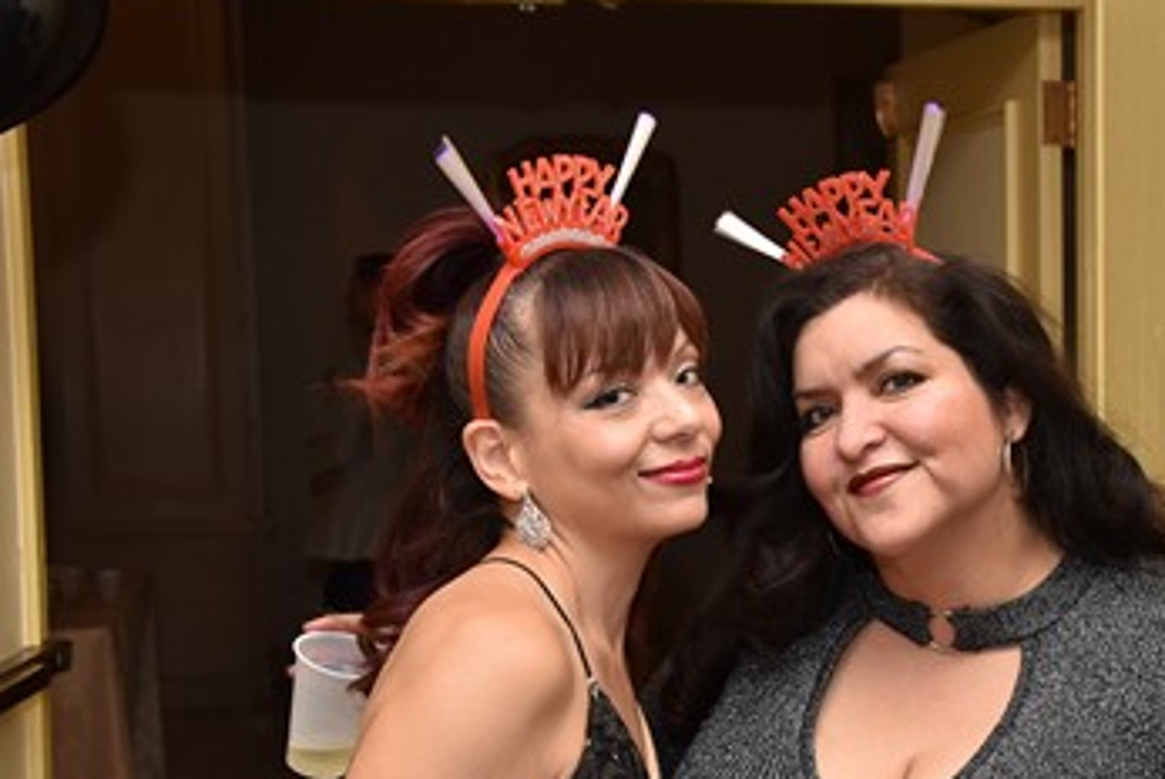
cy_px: 536
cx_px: 917
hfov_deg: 26.2
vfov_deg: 17.9
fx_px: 2461
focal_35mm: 76
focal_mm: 48
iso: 1600
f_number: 9
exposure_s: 1/200
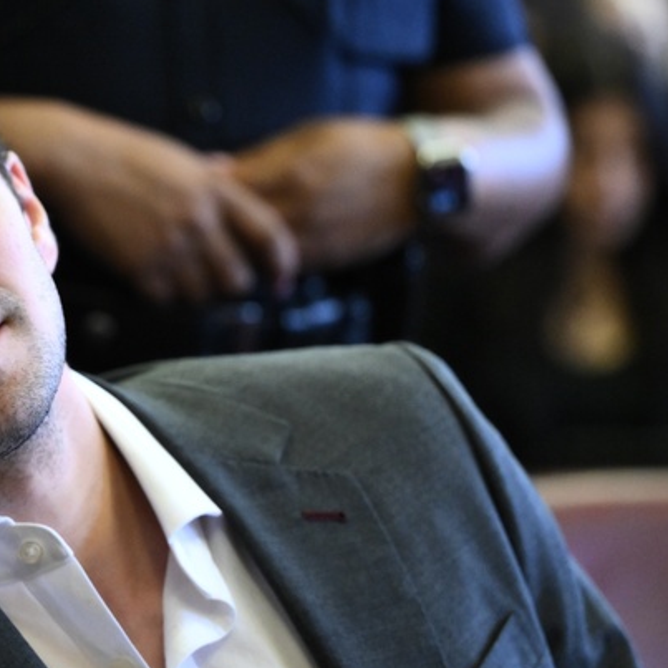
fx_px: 4956
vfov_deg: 7.7
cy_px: 301
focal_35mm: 227
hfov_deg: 7.7
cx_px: -56
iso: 4000
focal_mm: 105
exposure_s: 1/200
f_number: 2.8
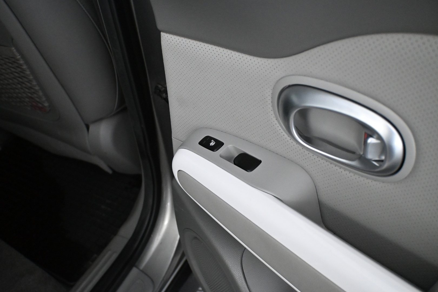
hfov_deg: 55.1
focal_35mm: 34
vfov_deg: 38.4
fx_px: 420
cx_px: 219
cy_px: 146
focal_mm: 23
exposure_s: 1/60
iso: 5600
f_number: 4.2
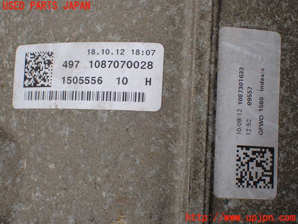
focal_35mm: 77
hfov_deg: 25.3
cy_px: 112
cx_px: 149
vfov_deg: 19.1
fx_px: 663
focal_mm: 13.65
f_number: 5.6
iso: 160
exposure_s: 1/320
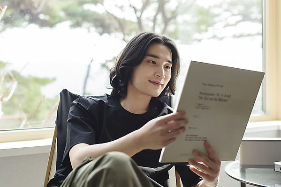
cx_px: 140
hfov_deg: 39.6
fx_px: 390
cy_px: 94
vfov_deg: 27.0
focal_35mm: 50
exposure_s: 1/320
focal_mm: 50
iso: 500
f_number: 2.8
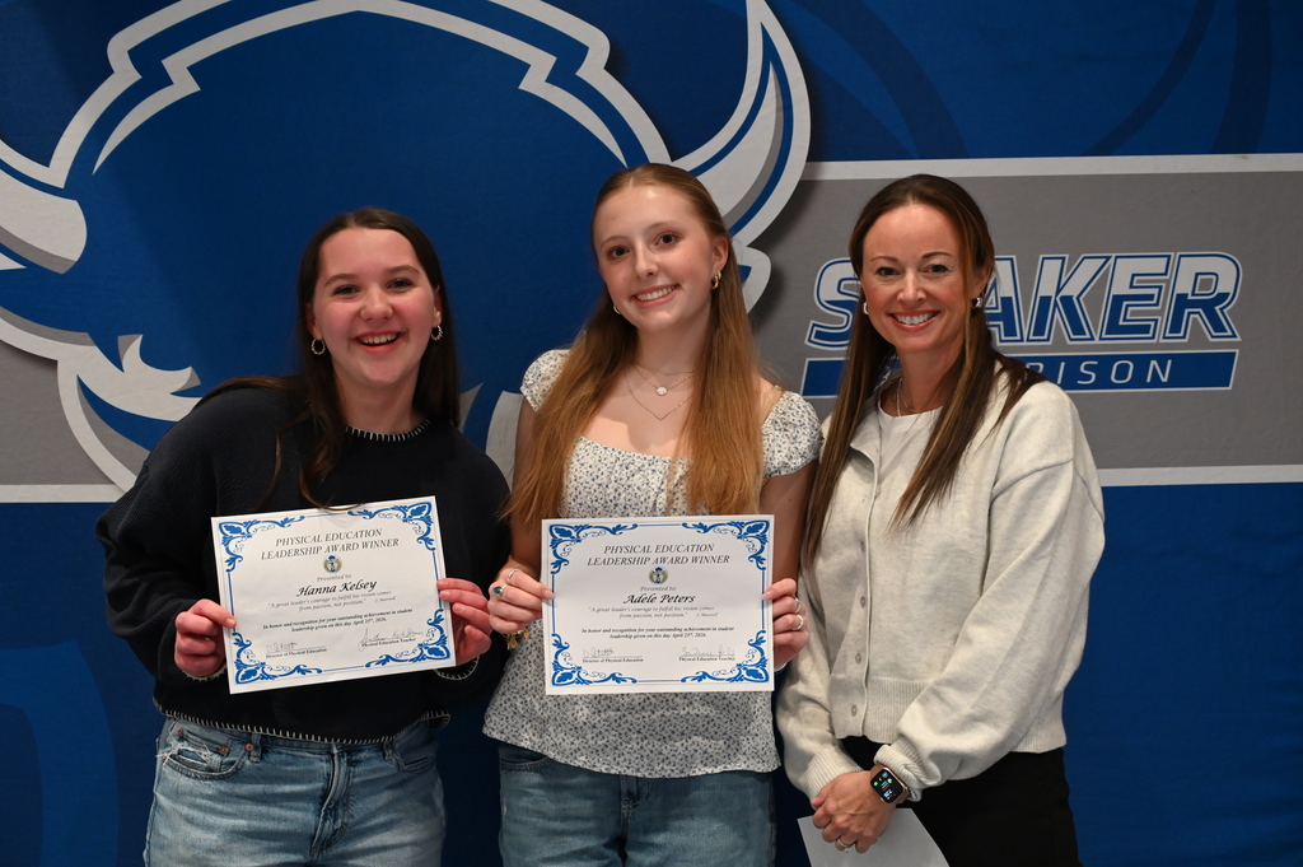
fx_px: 1989
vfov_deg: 24.6
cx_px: 652
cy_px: 434
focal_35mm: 55
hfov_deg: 36.3
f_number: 4
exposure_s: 1/60
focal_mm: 55
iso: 4000
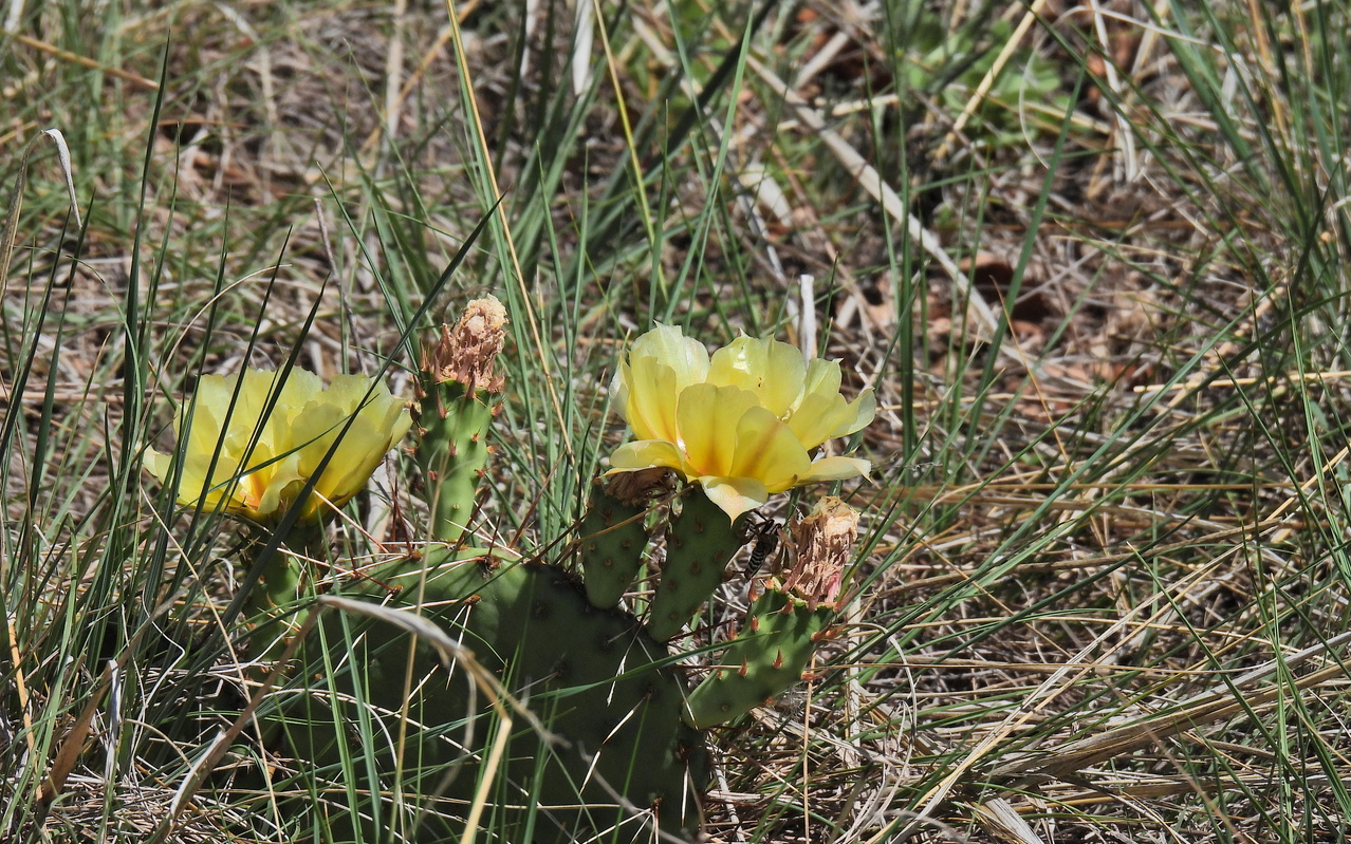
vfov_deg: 2.3
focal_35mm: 584
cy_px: 376
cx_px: 676
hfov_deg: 3.6
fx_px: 21504
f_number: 5
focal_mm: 98.1
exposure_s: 1/1250
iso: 100
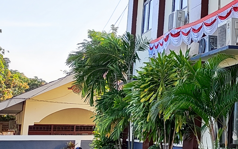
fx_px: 454
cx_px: 328
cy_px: 59
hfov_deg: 24.6
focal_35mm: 70
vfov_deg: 18.6
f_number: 1.88
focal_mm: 5.59
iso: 50
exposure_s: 1/169
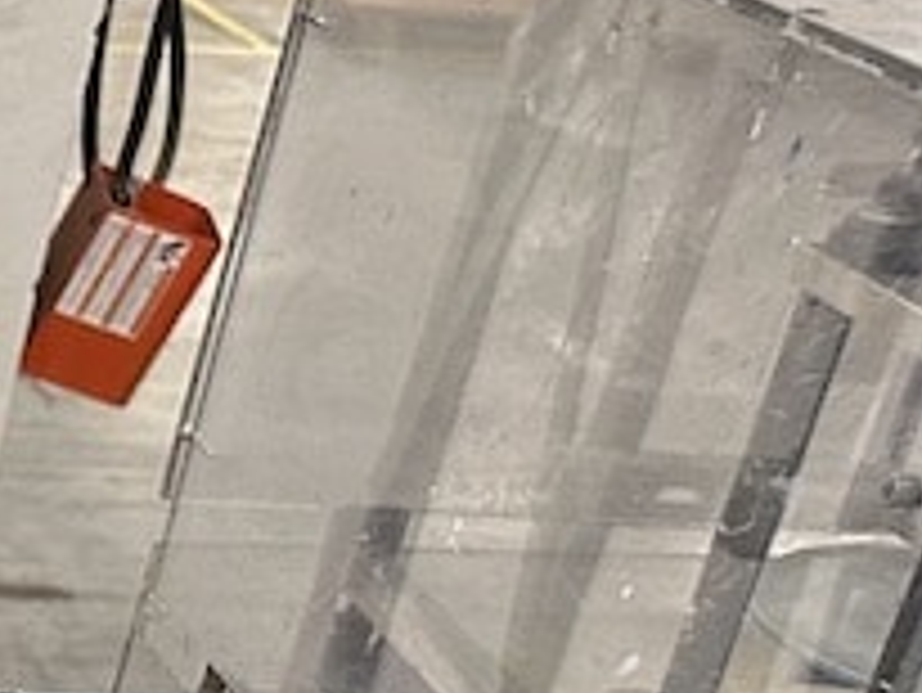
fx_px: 3198
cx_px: -1376
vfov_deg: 10.9
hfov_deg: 12.4
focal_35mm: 120
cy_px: 1534
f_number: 1.78
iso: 160
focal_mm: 6.86
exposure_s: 1/60
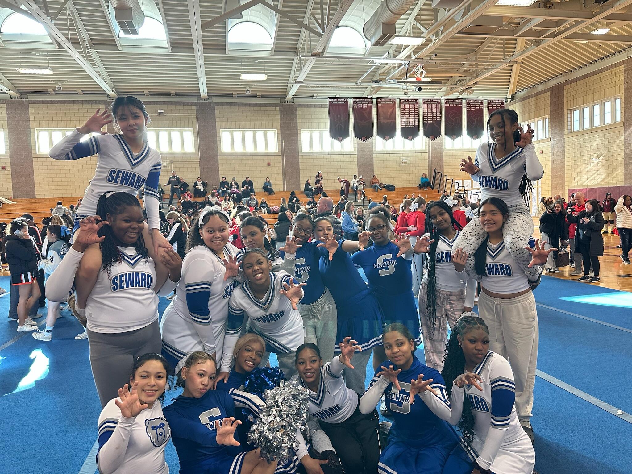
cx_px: 316
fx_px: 438
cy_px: 237
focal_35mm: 24
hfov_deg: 71.6
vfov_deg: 56.8
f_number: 1.78
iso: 250
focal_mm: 6.86
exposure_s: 1/83
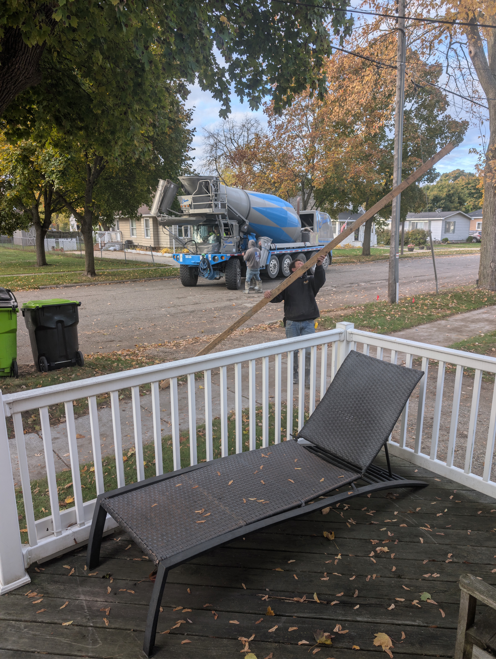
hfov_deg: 56.9
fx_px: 457
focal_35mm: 24
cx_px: 248
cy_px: 330
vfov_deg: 71.5
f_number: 1.68
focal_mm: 6.9
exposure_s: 1/247
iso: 28
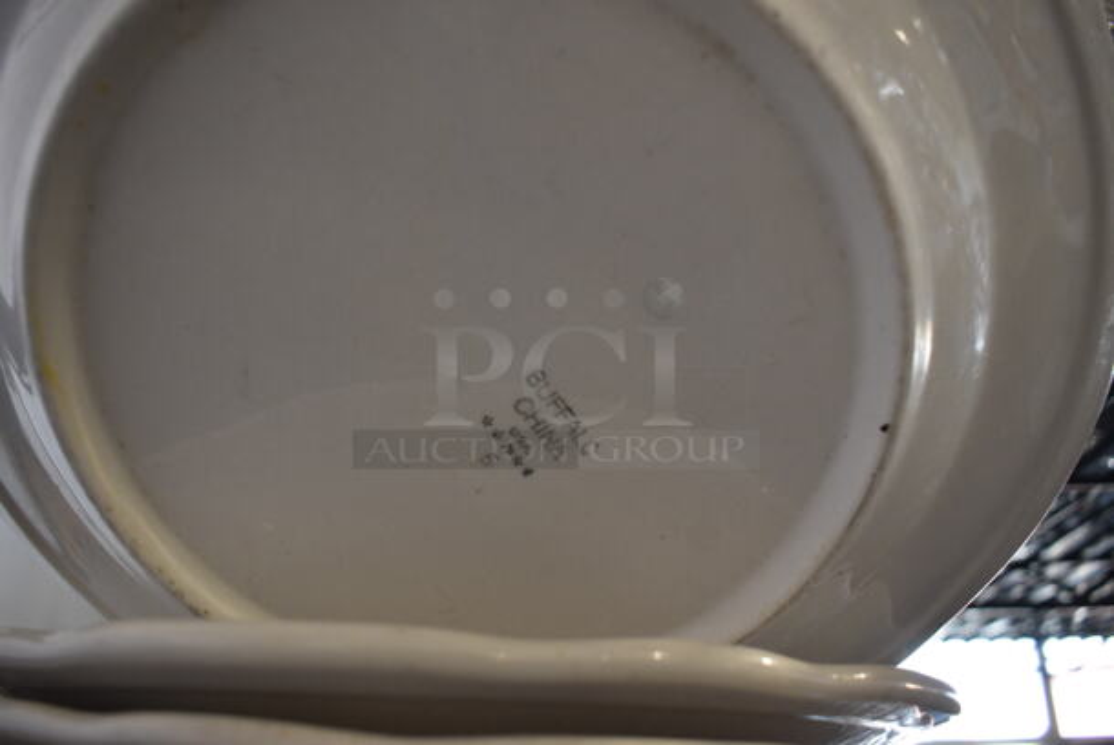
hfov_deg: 67.3
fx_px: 836
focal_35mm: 27
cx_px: 557
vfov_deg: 48.0
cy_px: 372
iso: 800
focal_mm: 18
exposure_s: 1/60
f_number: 5
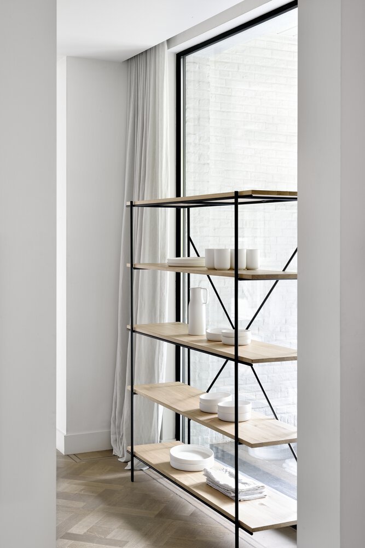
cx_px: 182
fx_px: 760
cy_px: 274
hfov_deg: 27.0
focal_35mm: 50
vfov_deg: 39.6
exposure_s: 3
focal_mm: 50
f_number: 14
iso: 125
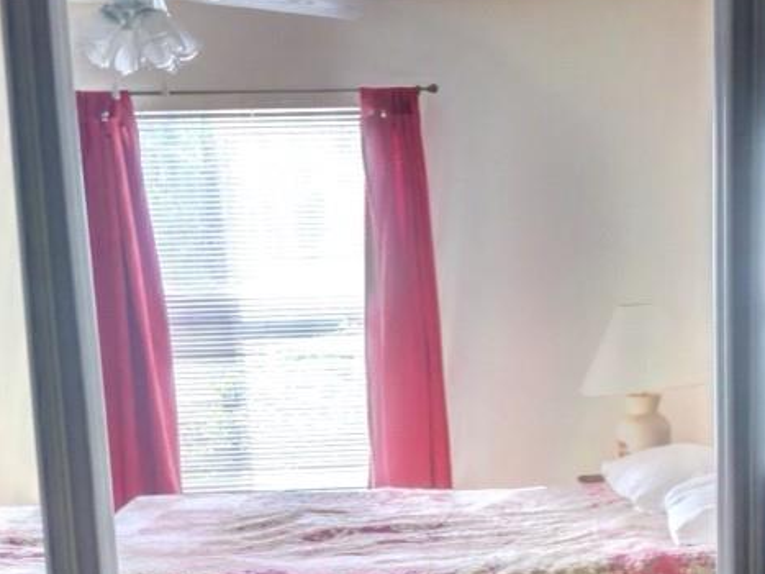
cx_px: 469
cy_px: 556
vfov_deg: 21.0
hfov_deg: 28.5
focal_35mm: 68
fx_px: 1502
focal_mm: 3.3
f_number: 2.4
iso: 125
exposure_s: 1/30
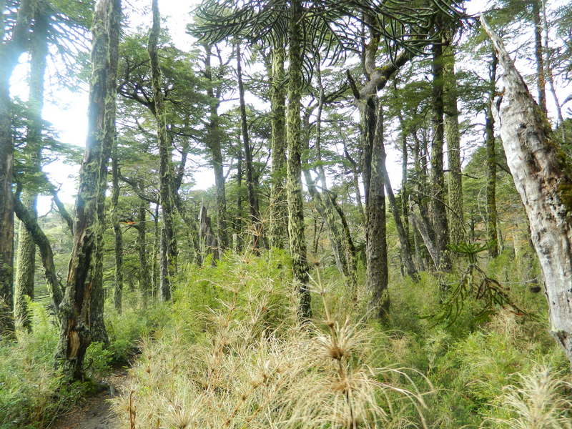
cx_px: 286
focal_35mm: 25
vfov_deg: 54.9
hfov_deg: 69.4
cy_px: 214
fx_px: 413
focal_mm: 4.5
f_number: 3.1
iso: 80
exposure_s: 1/100
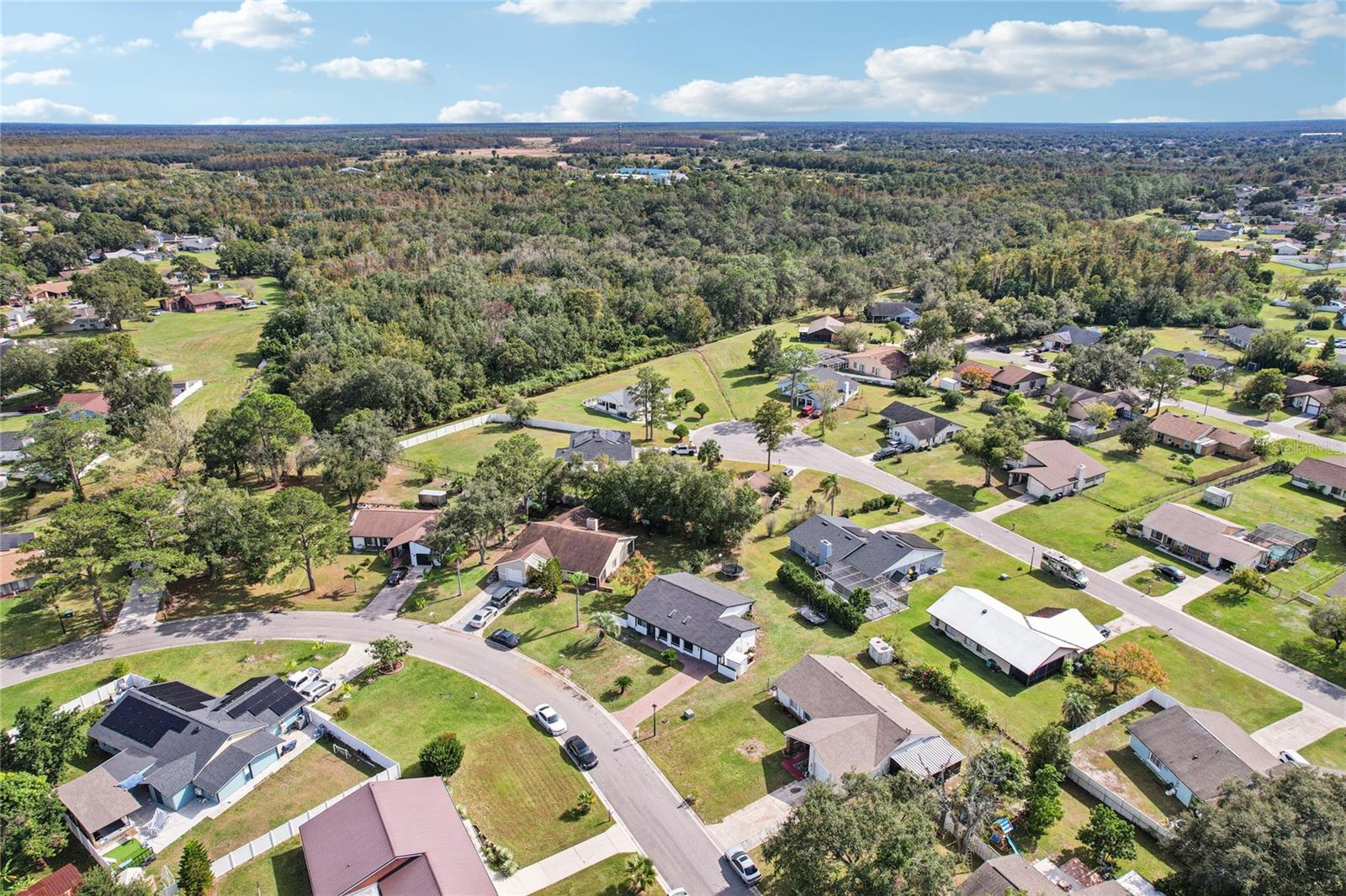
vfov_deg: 57.2
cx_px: 673
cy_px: 448
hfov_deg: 78.6
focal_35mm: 22
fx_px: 822
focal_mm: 8.4
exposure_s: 1/2000
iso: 130
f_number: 2.8
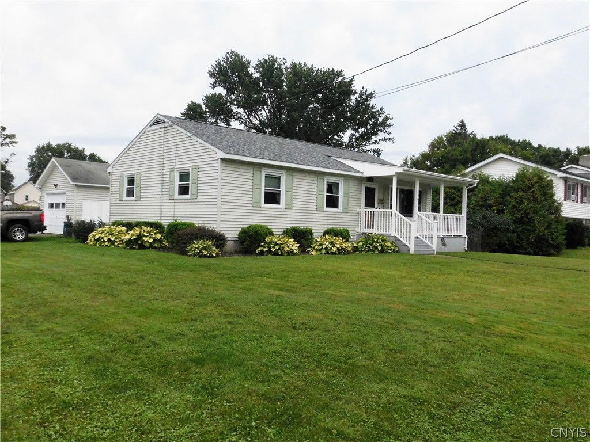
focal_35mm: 30
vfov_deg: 46.8
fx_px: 511
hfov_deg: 60.0
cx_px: 295
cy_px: 221
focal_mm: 5.3
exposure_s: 1/1000
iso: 800
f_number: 6.4
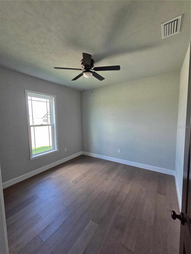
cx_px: 96
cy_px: 127
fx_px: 96
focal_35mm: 13
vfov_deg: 106.2
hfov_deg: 89.9
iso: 250
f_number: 2.2
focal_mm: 2.2
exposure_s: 1/120
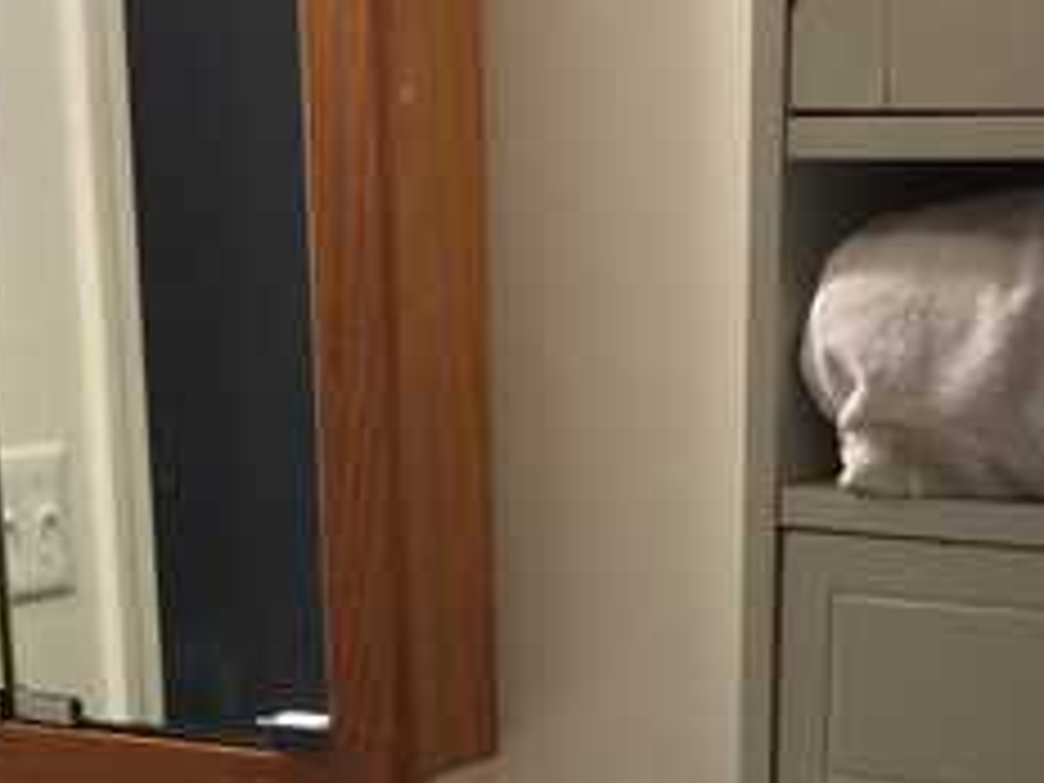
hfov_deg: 19.6
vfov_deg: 13.9
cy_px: 1166
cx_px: 436
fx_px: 3016
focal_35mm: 100
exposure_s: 1/40
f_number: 2.2
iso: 32
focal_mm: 4.15
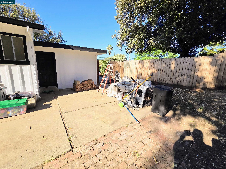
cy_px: 84
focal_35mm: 13
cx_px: 113
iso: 80
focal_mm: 2.2
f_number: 2.2
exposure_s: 1/2000
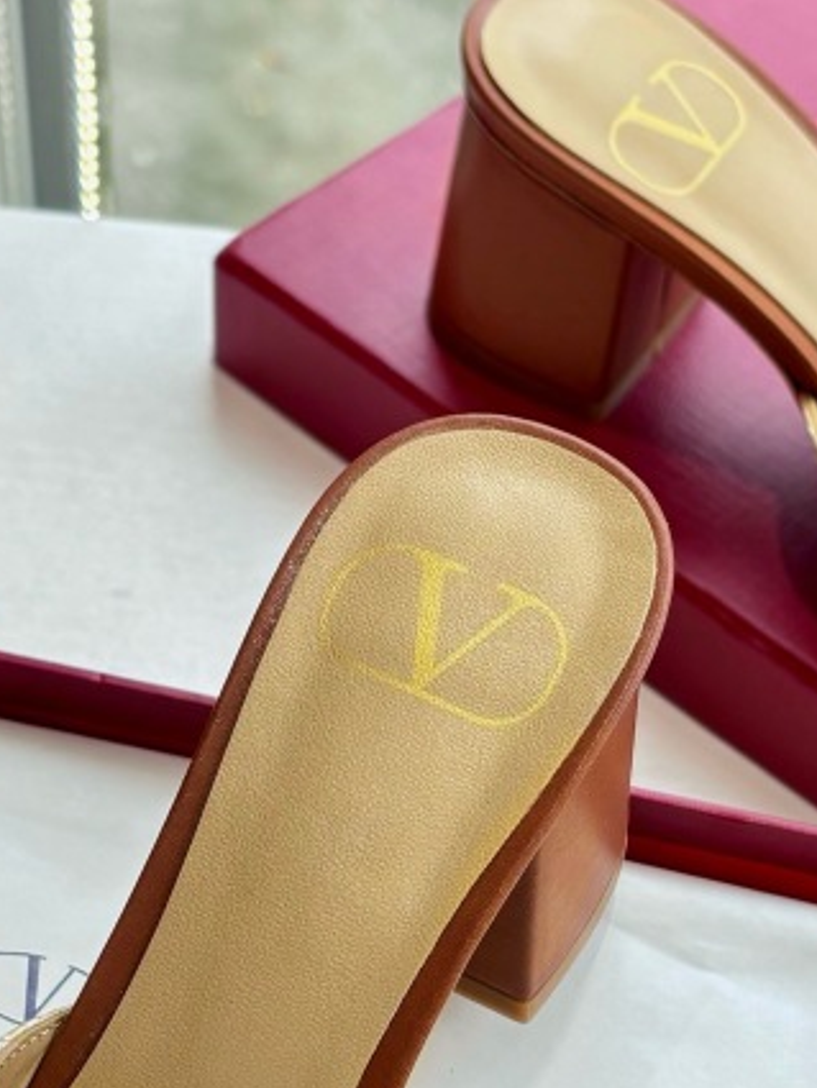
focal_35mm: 88
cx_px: 487
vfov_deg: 22.1
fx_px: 2768
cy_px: 776
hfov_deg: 16.8
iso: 50
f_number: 1.6
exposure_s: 1/626
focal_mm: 5.96
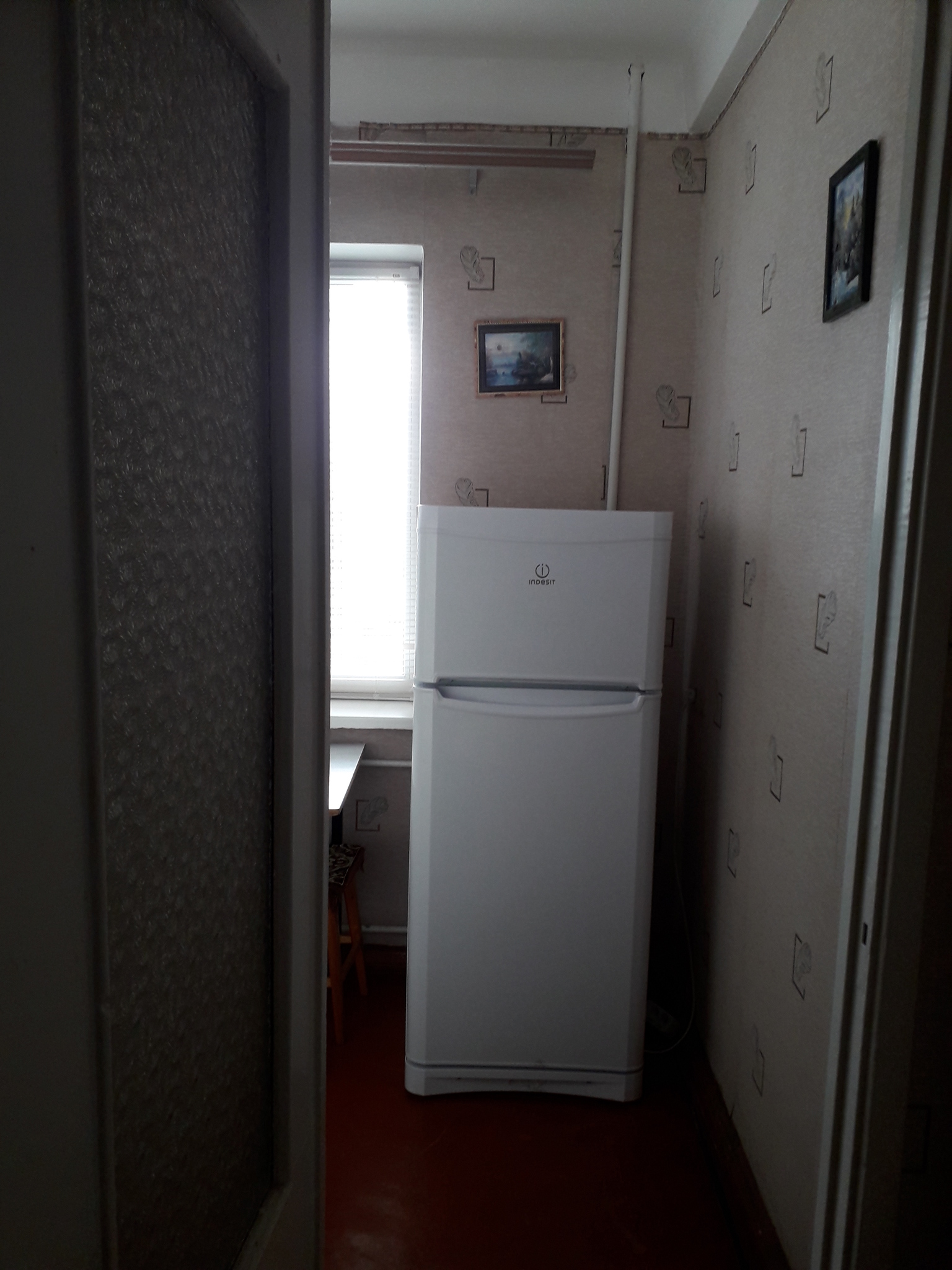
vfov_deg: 65.3
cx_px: 476
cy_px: 635
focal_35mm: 27
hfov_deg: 51.4
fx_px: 990
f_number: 1.9
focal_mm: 3.6
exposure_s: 1/50
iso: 80
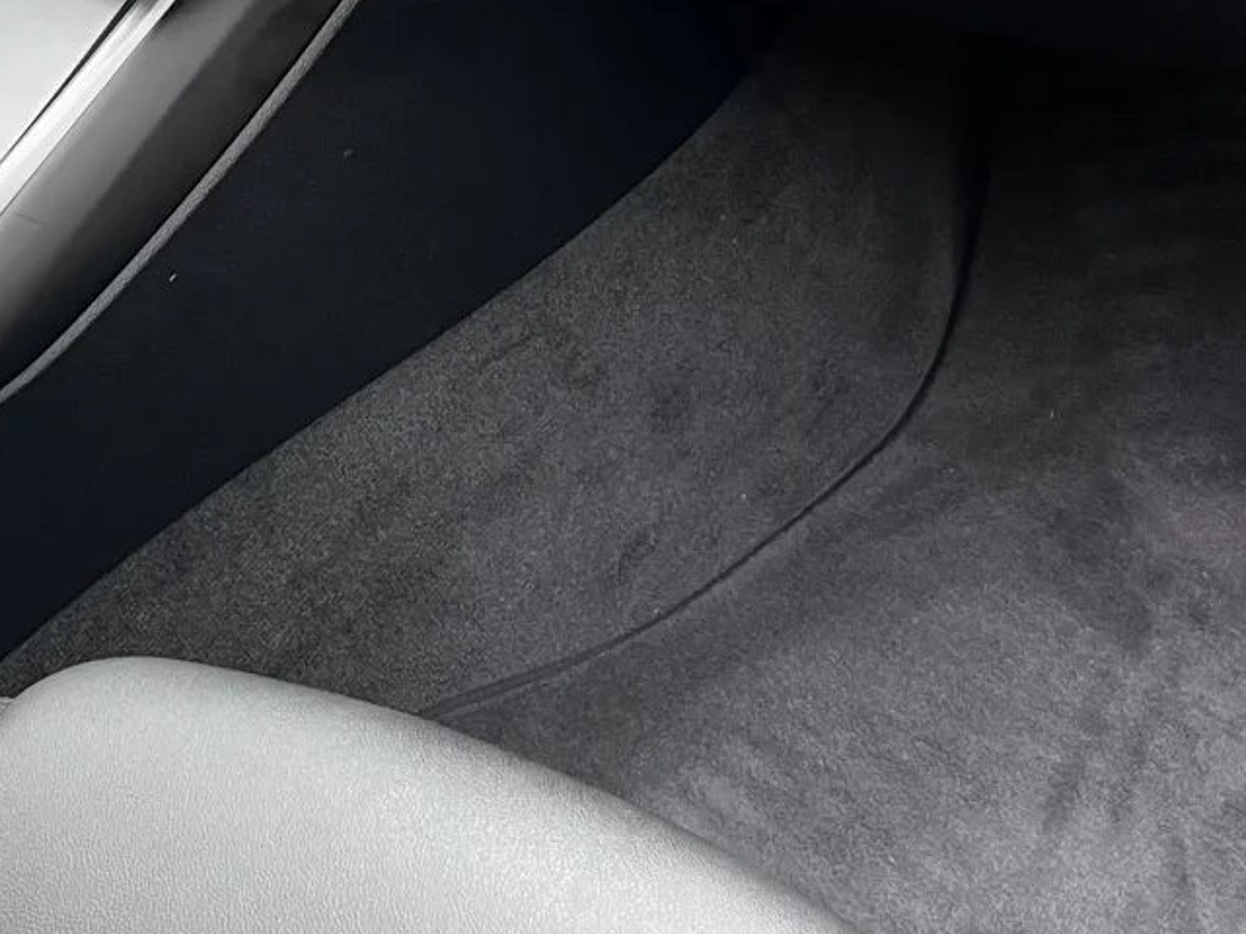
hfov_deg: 24.7
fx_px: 2808
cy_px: 58
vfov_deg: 18.5
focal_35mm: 78
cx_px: 286
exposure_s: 1/81
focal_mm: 5.7
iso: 125
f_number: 1.5
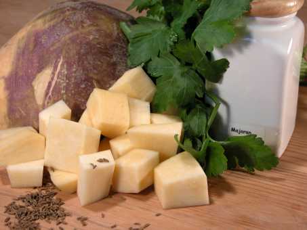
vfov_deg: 14.8
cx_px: 154
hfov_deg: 19.6
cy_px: 115
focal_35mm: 100
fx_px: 887
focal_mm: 25.4
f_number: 4.1
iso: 100
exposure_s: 1/191
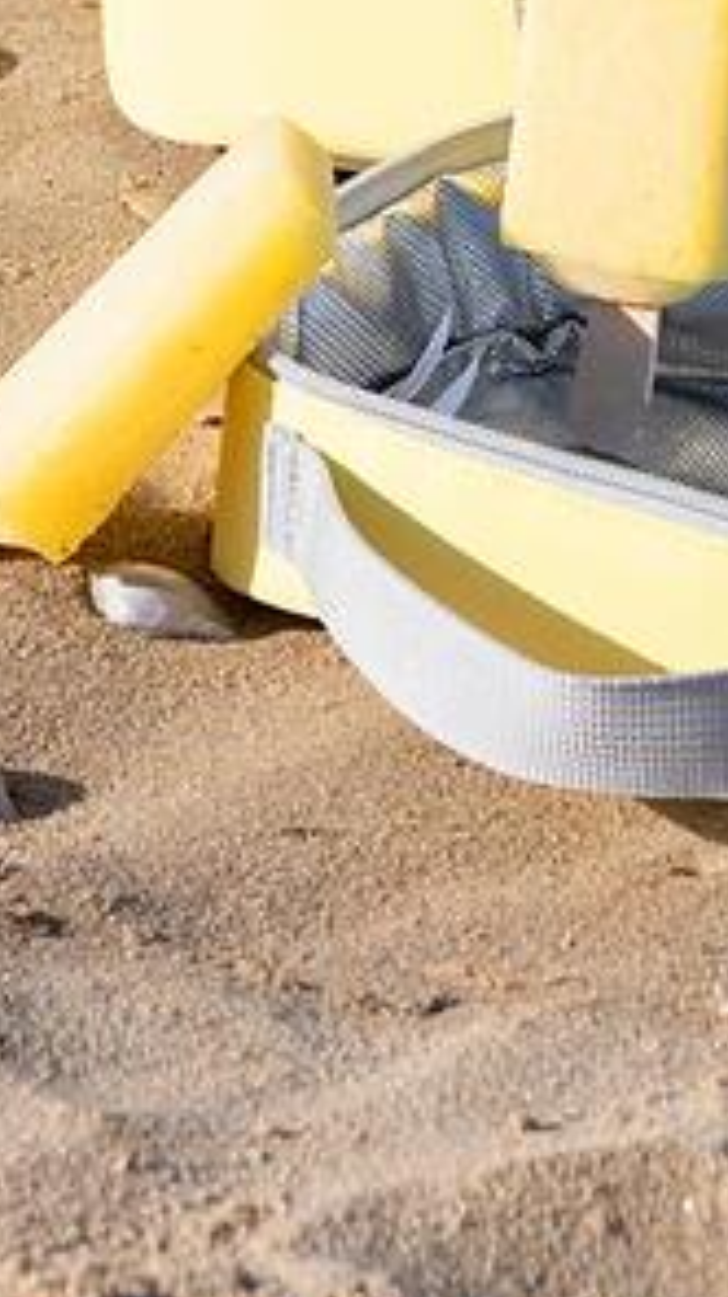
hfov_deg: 5.6
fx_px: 7395
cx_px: 741
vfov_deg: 9.8
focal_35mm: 215
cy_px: -383
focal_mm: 70
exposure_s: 1/640
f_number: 11
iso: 200
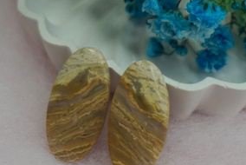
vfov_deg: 12.9
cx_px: 139
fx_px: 730
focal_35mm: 107
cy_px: 95
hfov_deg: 19.1
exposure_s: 1/80
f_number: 5.6
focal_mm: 45
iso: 800
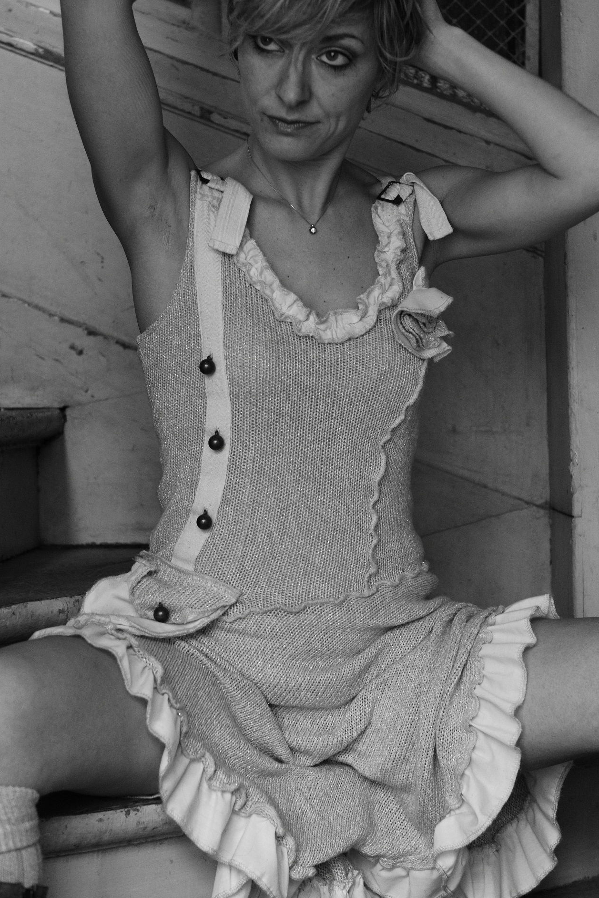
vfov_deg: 29.6
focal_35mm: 68
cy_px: 381
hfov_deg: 20.0
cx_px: 282
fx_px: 1695
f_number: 4.5
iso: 2500
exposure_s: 1/80
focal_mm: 58
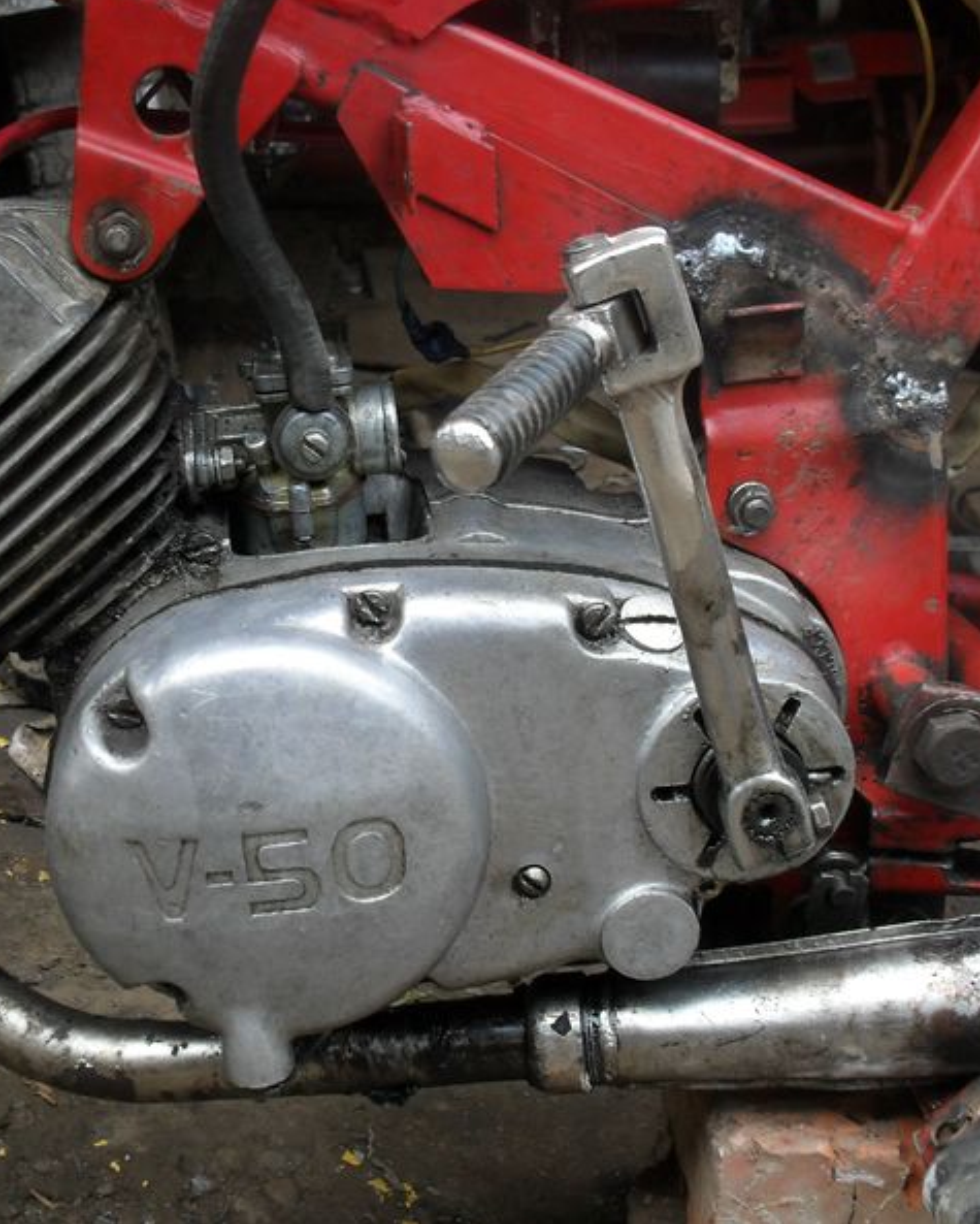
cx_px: 404
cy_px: 609
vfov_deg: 37.3
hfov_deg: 30.2
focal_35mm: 50
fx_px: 1811
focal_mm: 6.3
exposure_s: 1/90
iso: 80
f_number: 2.8
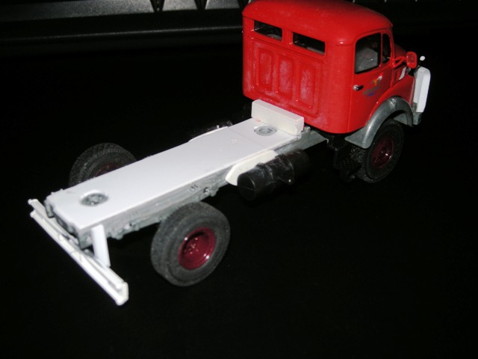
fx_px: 677
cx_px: 239
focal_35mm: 49
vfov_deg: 29.7
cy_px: 180
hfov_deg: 38.9
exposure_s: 1/60
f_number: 6.4
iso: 64
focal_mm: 7.9
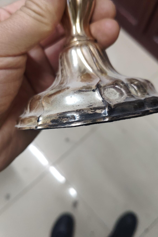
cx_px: 76
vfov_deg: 65.5
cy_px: 116
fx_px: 184
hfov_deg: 46.4
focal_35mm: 28
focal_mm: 4.84
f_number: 1.88
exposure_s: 1/100
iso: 1356
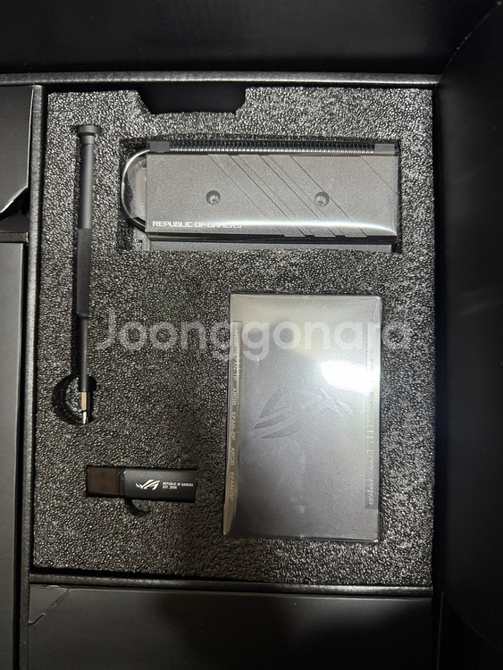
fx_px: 465
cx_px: 252
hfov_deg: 56.8
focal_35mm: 24
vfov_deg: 71.6
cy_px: 335
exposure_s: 1/60
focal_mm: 6.76
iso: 800
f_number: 1.78
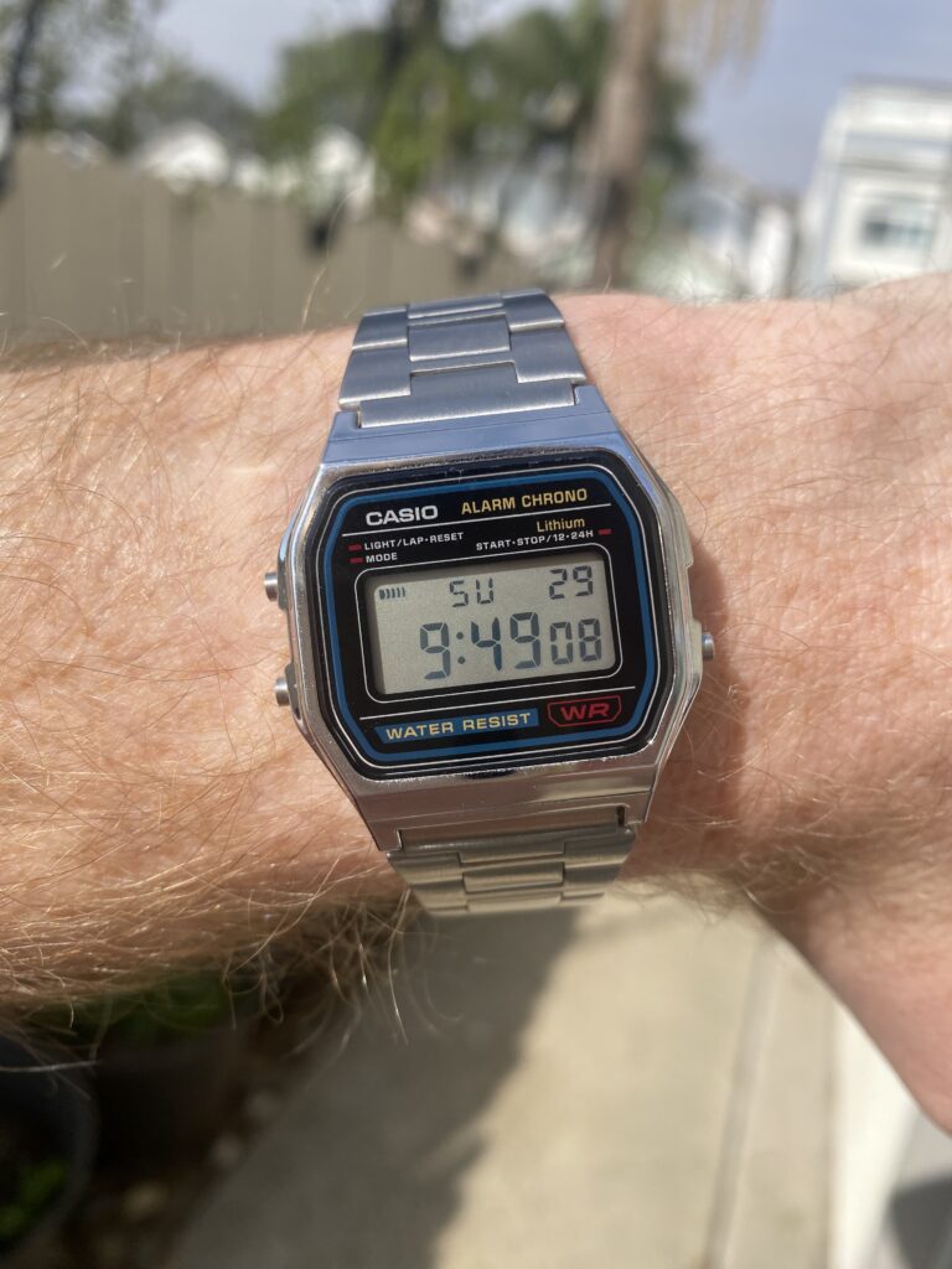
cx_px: 476
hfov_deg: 54.9
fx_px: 917
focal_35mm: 25
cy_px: 634
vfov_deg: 69.4
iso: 32
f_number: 1.8
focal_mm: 4.25
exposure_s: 1/3731
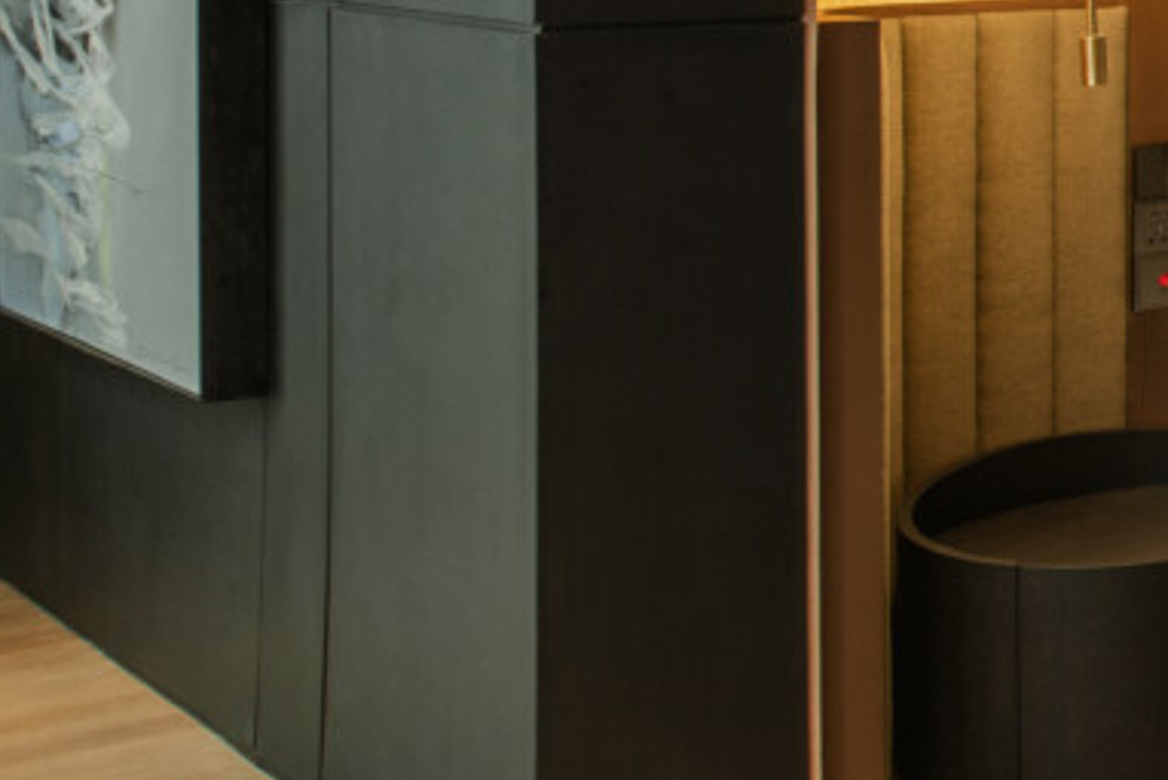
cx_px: 2426
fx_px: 2337
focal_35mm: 72
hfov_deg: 17.8
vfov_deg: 17.2
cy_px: -361
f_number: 11
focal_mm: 17
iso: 200
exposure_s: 2
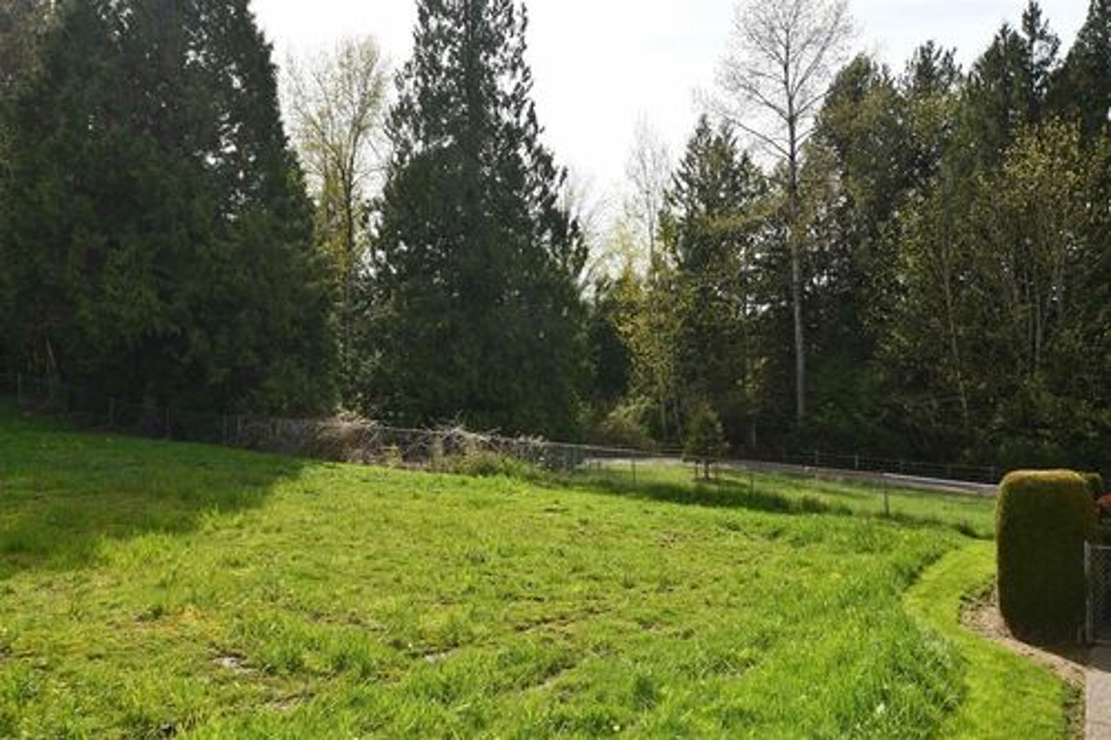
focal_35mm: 30
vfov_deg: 43.6
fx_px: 925
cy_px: 370
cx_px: 556
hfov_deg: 61.9
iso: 100
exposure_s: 1/200
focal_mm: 20
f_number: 7.1
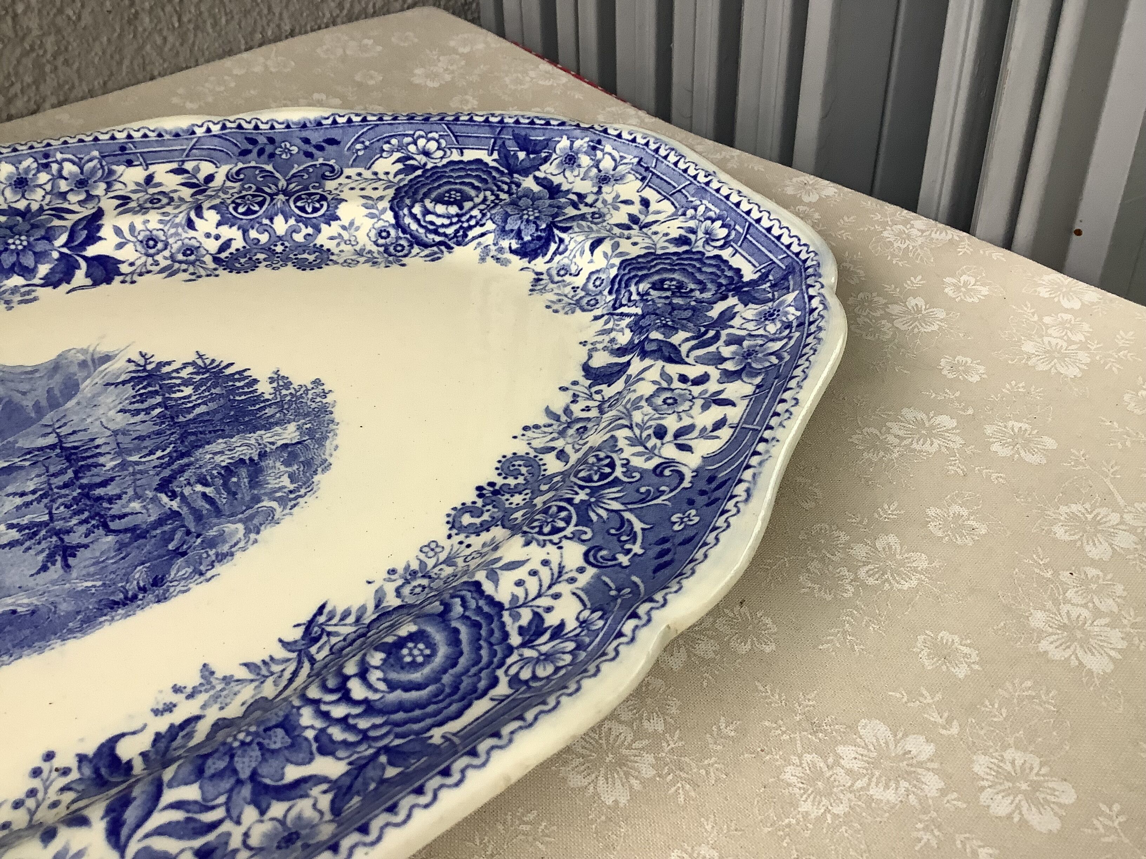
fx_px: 1026
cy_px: 430
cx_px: 573
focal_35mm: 31
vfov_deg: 45.4
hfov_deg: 58.4
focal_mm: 3.3
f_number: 2.4
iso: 100
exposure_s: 1/60
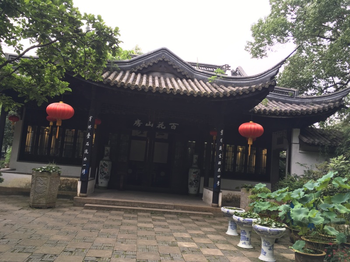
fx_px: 293
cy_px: 131
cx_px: 175
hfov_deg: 61.7
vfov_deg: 48.2
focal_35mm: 29
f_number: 2.2
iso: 25
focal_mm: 4.15
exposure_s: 1/100
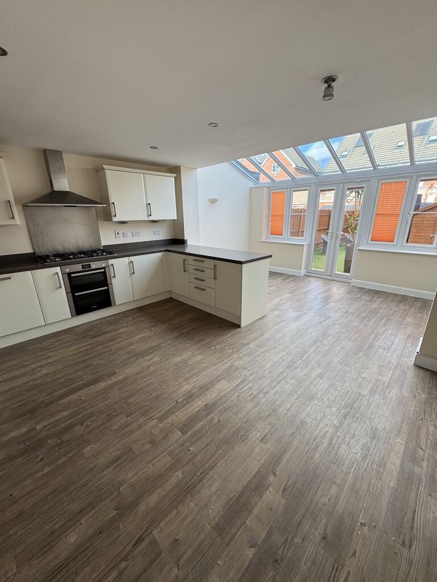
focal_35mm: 14
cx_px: 218
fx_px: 236
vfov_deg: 102.1
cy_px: 291
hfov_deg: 85.7
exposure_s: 1/99
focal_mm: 2.22
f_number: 2.2
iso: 40
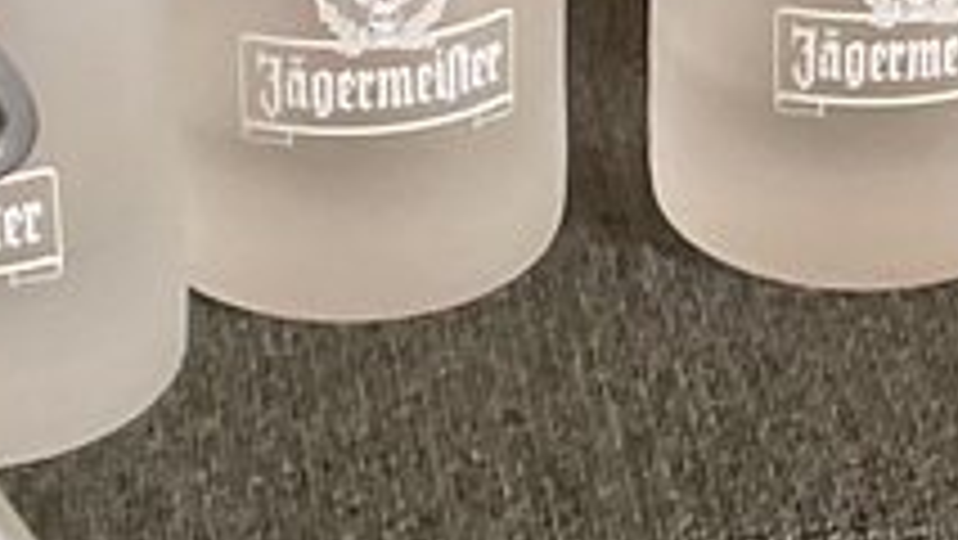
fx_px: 5692
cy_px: 259
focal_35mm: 224
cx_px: 1109
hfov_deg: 9.5
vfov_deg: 5.4
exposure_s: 1/60
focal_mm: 3
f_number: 1.8
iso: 200
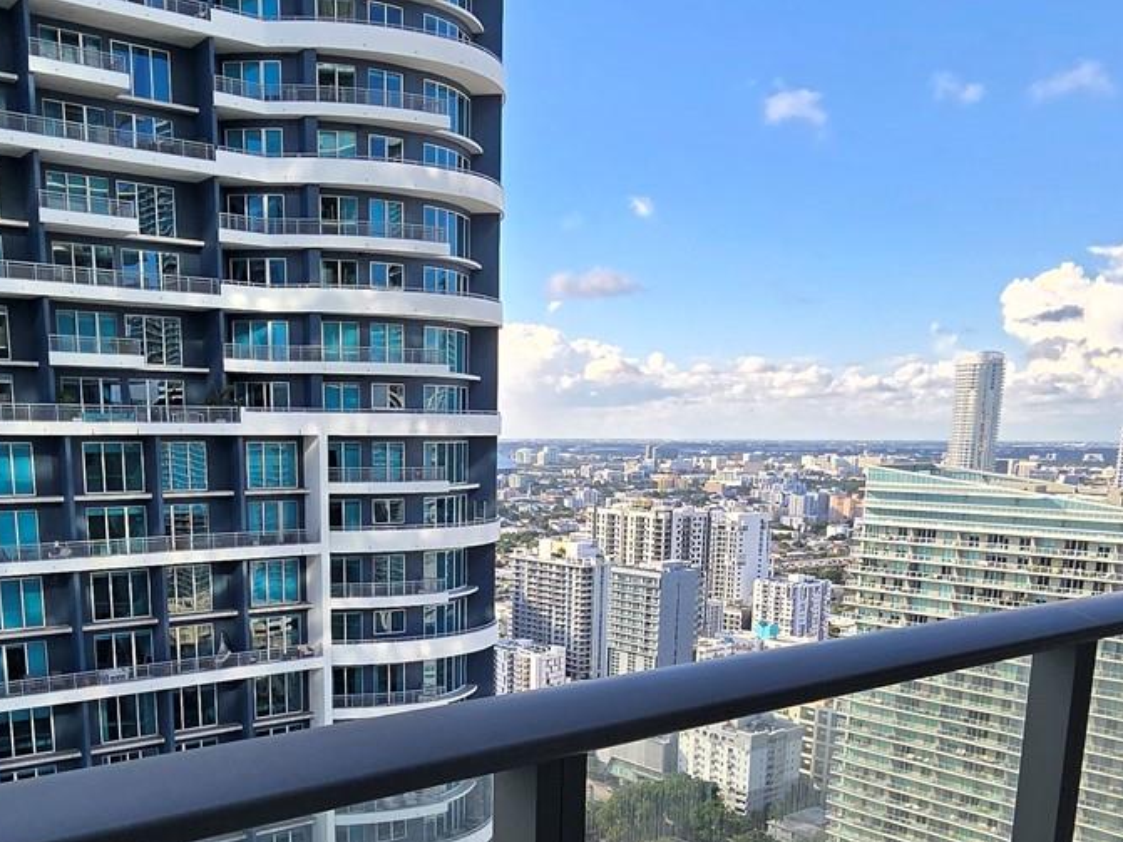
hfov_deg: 57.7
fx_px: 1006
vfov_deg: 43.2
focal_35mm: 31
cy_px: 680
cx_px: 430
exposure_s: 1/904
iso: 50
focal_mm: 2.2
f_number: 2.2
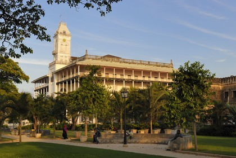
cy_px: 79
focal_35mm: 48
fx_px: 315
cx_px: 118
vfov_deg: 28.1
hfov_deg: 41.1
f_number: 8
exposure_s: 1/160
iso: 200
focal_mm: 48
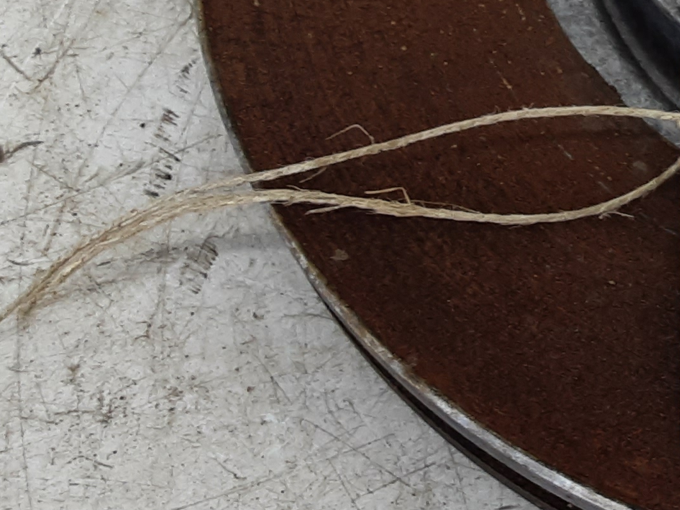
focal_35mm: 83
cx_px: 878
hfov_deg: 21.4
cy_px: 33
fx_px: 1630
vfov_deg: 17.5
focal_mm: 2.91
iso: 50
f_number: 1.9
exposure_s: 1/50
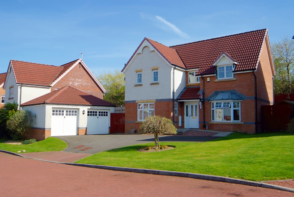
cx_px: 147
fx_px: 245
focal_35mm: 30
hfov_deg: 61.9
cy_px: 98
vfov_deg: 43.7
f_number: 8
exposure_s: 1/225
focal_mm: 20
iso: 100
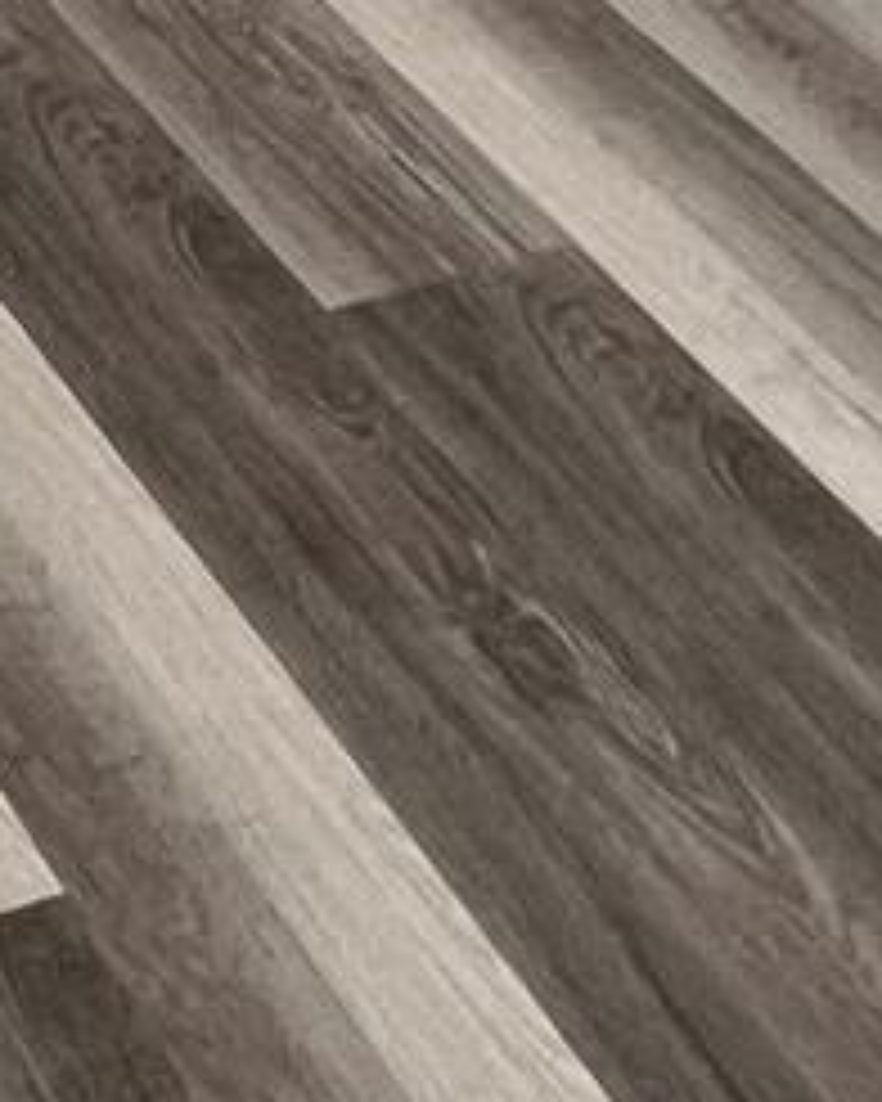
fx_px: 2708
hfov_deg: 14.3
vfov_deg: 15.4
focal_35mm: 83
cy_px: -1403
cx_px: -1058
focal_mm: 1.57
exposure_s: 1/99
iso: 100
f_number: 1.8
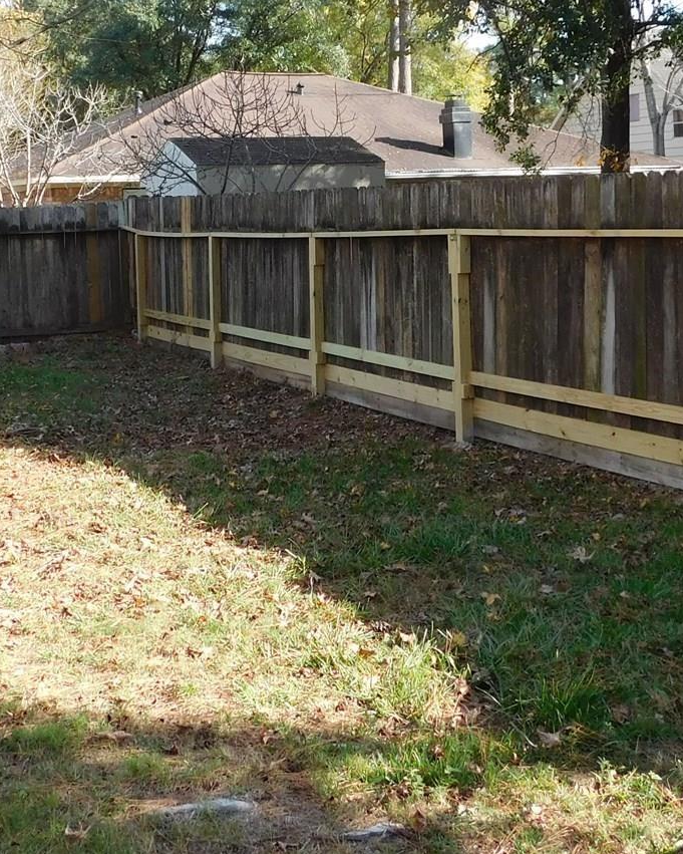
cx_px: 237
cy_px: 208
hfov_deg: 28.0
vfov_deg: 34.0
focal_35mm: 54
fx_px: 1364
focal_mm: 4
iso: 125
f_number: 3
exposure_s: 1/320
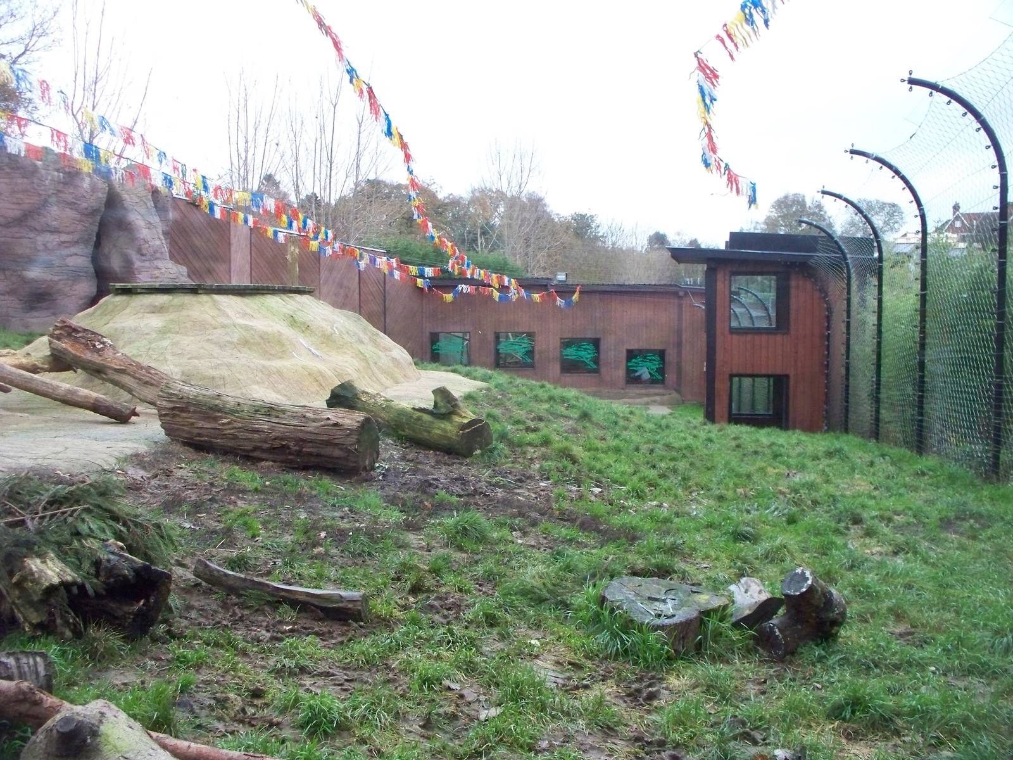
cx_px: 506
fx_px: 1054
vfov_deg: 39.7
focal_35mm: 36
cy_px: 380
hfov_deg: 51.4
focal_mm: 7.54
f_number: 2.8
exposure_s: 1/60
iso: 400
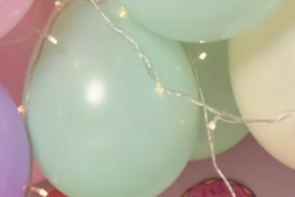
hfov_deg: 7.5
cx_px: 237
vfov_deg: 4.9
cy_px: 422
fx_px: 2239
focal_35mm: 273
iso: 200
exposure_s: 1/160
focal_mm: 46
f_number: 5.6
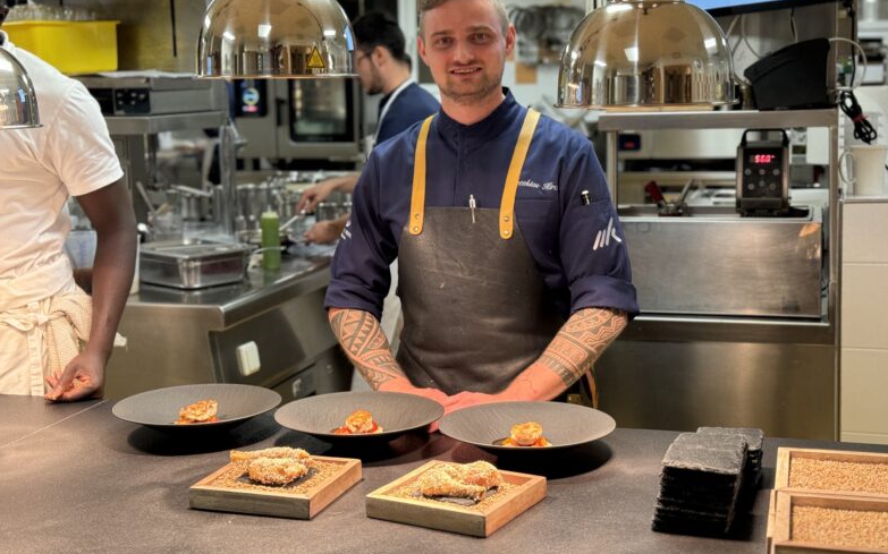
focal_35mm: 52
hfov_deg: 38.9
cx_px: 443
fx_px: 1258
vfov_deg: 24.8
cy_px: 245
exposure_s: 1/50
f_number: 1.78
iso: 160
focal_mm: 6.76
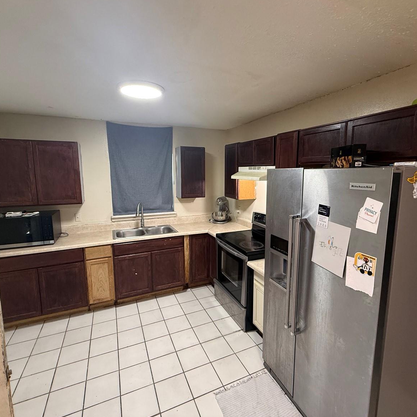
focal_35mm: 17
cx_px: 213
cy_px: 205
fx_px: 232
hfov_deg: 84.0
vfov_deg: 84.0
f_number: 2.2
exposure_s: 1/60
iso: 320
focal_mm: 2.22
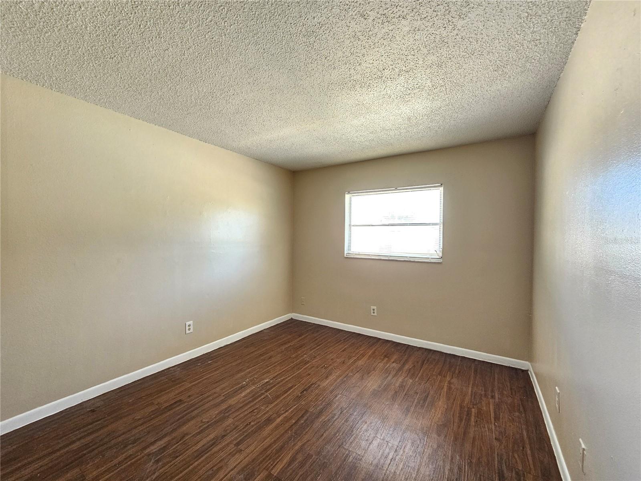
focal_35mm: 13
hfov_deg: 106.2
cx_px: 320
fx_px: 241
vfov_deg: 89.9
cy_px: 240
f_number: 2.2
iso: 320
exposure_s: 1/30
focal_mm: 2.2
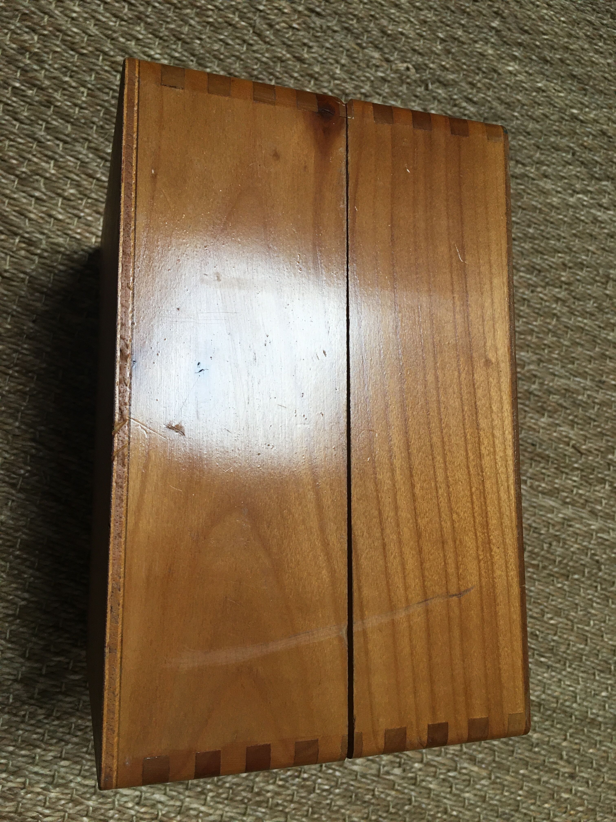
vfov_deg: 61.7
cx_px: 308
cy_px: 411
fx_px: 688
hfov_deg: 48.2
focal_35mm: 29
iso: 50
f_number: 2.2
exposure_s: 1/33
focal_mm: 4.15
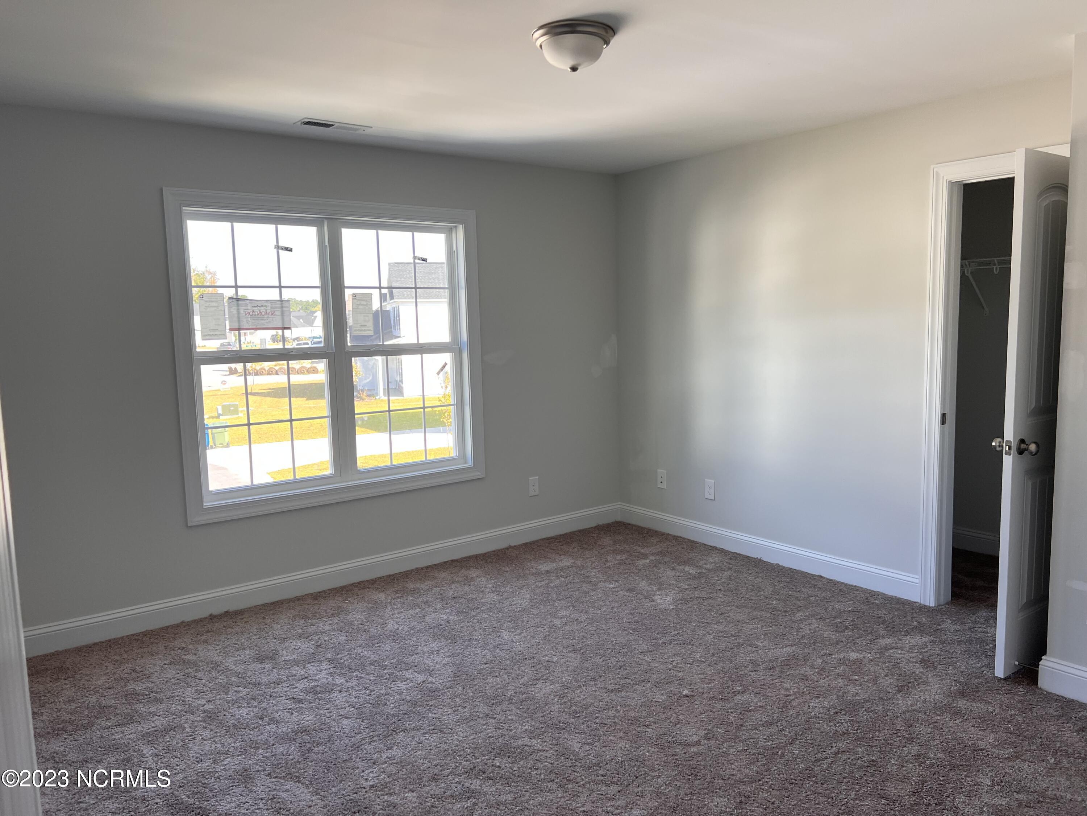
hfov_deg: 67.3
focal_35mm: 26
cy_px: 408
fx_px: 816
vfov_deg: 53.1
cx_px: 544
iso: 50
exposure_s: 1/163
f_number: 1.5
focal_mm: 5.7
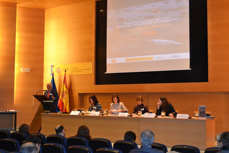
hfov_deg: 38.9
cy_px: 76
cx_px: 114
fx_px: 324
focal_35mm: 51
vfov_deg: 26.5
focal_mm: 34
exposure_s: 1/60
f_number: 5
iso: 2000
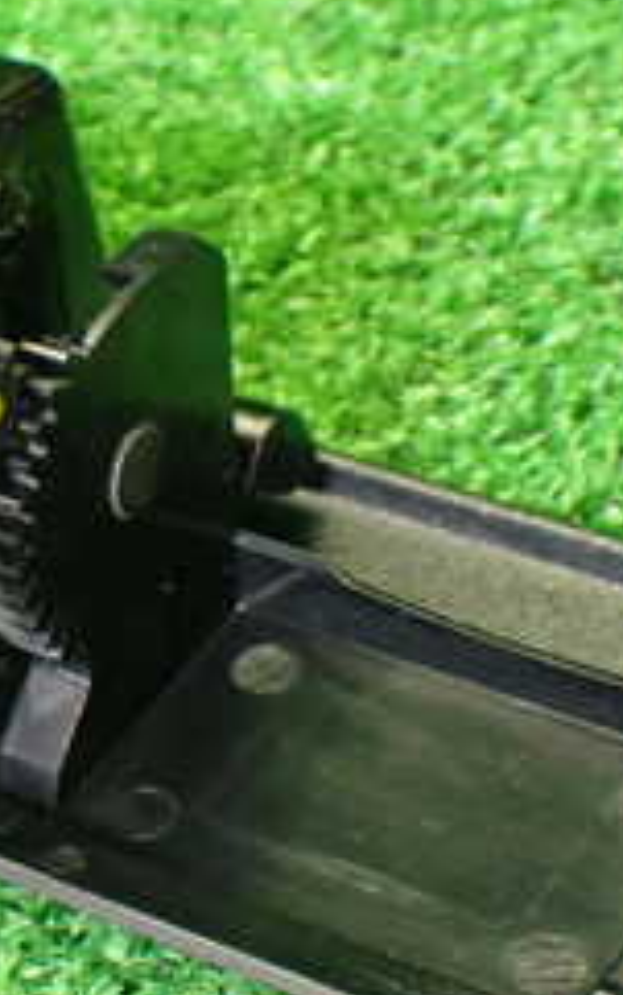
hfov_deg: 11.9
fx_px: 2929
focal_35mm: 108
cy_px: 500
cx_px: -124
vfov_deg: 19.3
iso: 800
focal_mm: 7.31
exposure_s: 1/80
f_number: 2.8
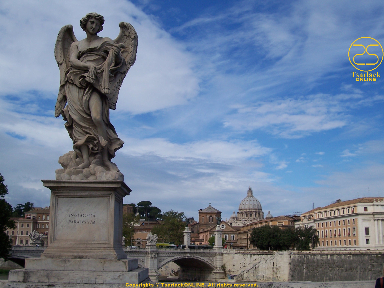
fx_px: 466
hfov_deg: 44.8
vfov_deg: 34.3
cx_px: 192
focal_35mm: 42
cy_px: 144
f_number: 5.6
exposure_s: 1/750
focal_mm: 7
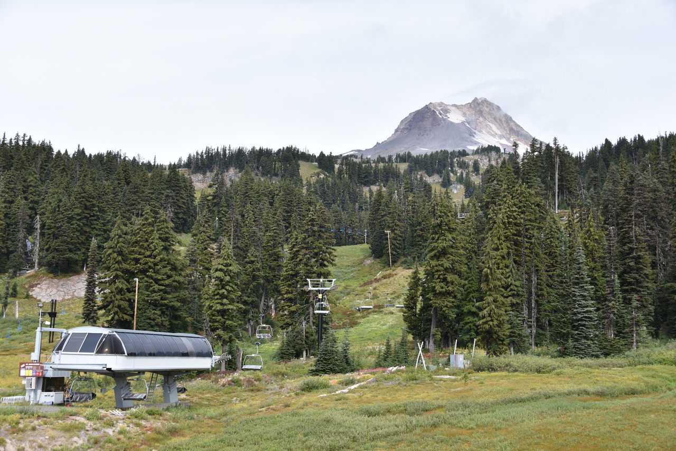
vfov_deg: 33.4
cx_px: 338
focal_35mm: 40
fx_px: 751
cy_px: 226
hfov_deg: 48.4
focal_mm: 40
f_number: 7.1
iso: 100
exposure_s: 1/200
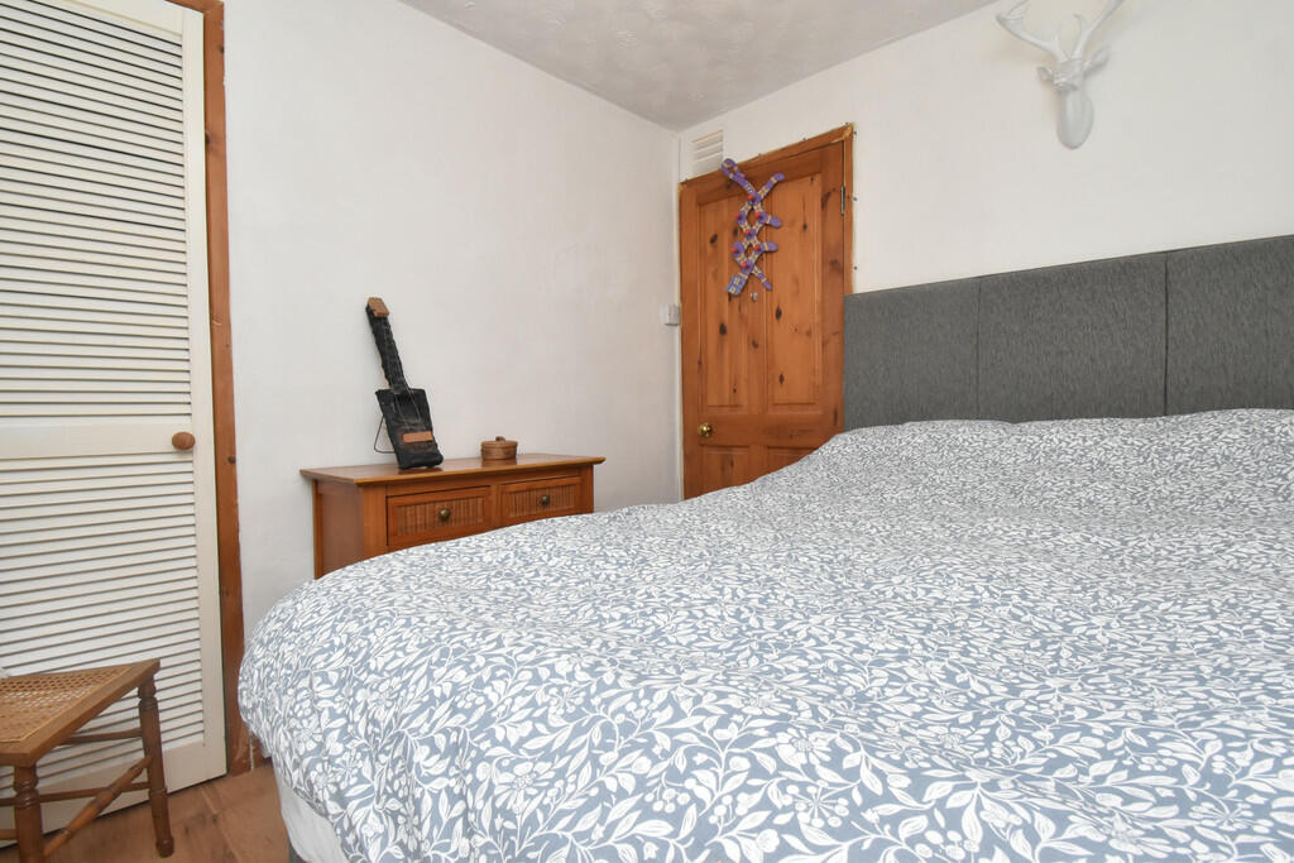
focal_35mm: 16
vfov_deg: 72.1
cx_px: 647
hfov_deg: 95.0
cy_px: 432
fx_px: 593
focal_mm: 11
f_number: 16
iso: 1600
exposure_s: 1/60
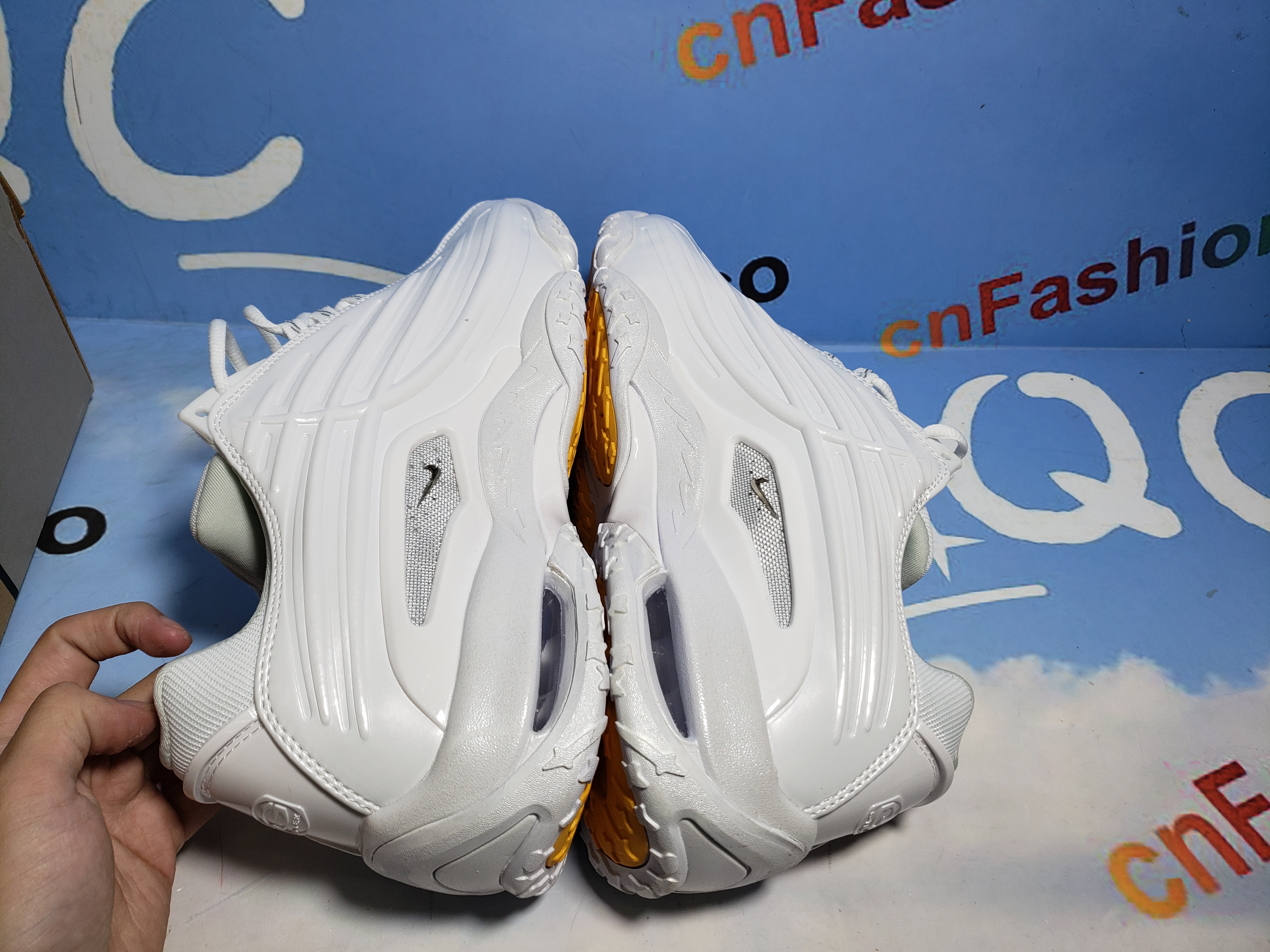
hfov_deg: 67.3
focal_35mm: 26
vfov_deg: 53.1
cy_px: 476
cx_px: 635
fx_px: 954
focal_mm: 4.3
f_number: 1.5
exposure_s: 1/695
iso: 50
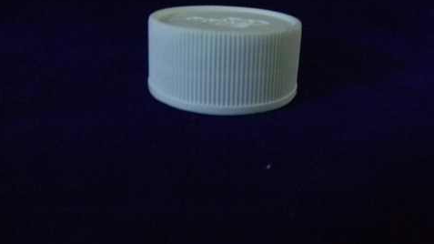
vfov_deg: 36.2
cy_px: 78
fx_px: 368
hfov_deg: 61.0
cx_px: 225
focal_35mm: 32
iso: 800
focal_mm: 5
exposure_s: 1
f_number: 3.5
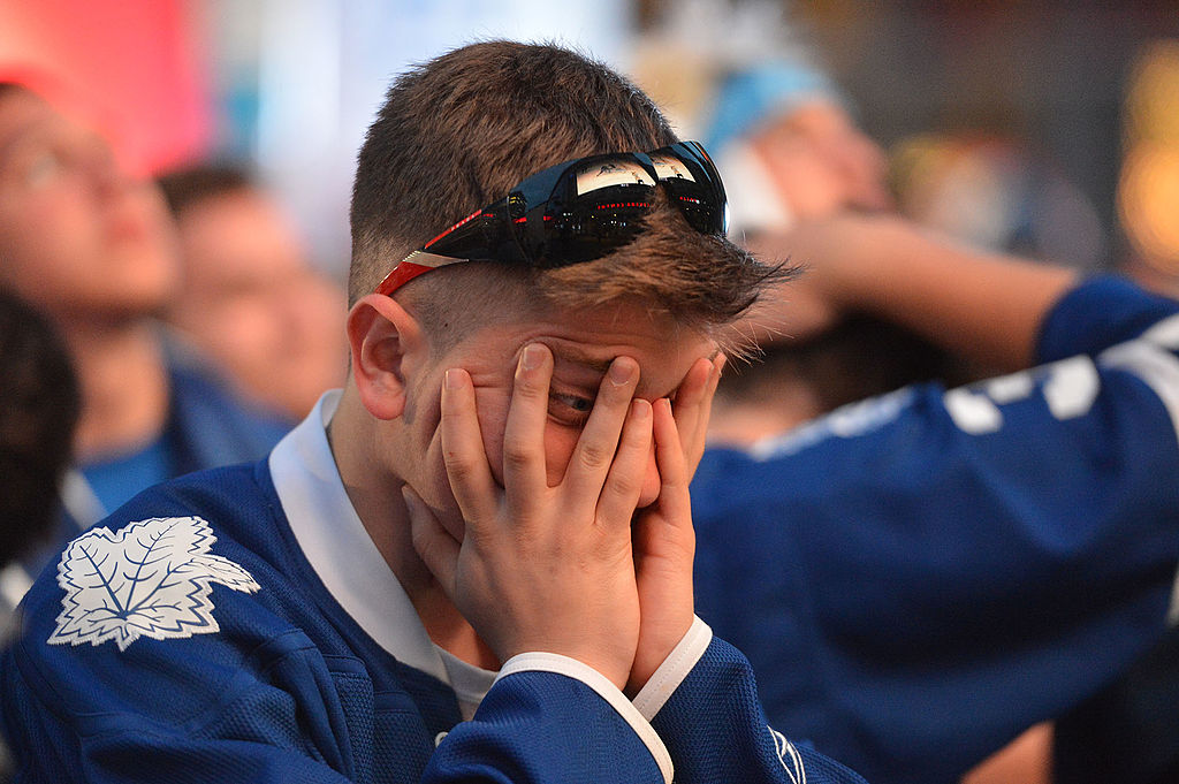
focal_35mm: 200
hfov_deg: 10.3
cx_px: 590
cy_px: 392
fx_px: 6545
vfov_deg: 6.9
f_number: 2.8
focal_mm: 200
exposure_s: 1/200
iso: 6400
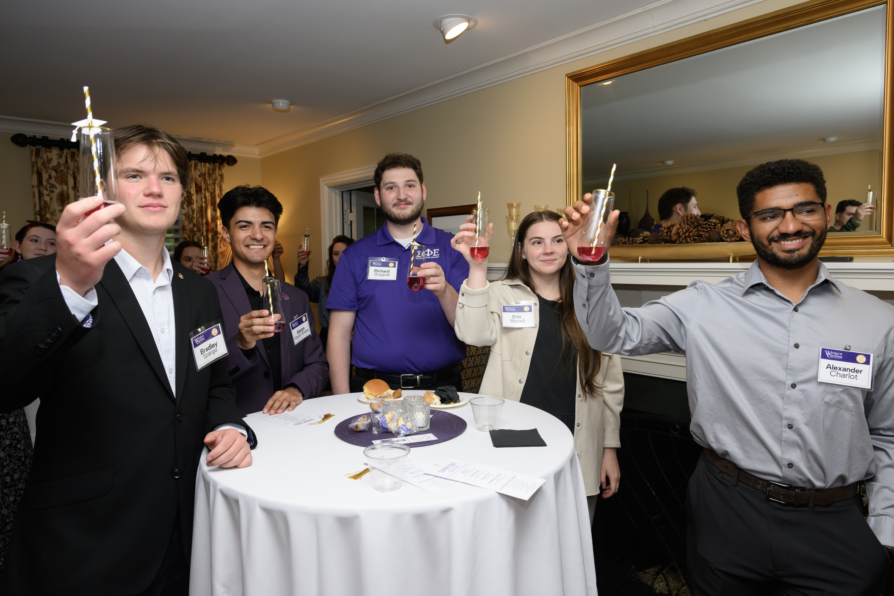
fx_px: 596
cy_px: 298
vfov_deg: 53.1
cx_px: 447
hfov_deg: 73.7
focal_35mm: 24
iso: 1000
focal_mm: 24
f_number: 5.6
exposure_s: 1/200
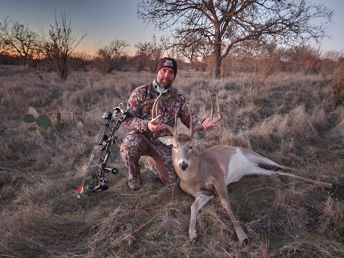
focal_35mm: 23
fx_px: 229
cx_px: 172
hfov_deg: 73.9
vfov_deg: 58.9
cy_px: 129
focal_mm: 6.4
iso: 2000
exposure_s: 1/8
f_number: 1.8
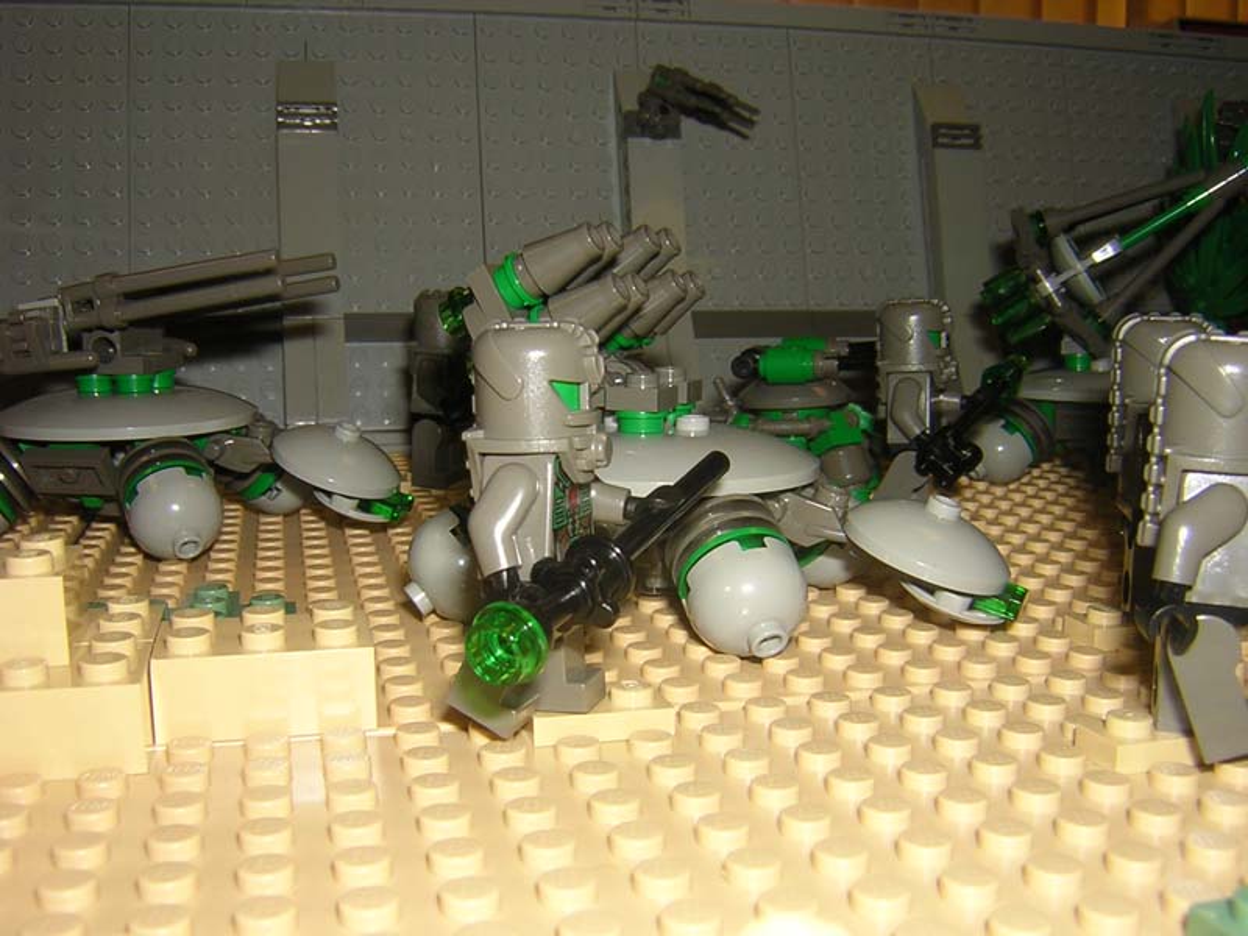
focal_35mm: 36
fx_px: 1298
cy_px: 468
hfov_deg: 51.4
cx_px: 624
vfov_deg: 39.7
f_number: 5.2
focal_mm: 4.7
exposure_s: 1/60.1
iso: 100
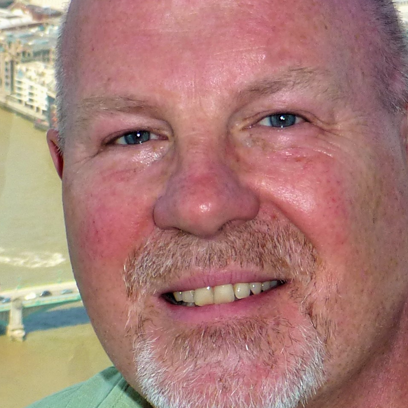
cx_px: 211
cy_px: 487
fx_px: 2067
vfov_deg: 11.1
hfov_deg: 11.3
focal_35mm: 155
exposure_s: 1/400
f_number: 3.9
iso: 100
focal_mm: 6.9
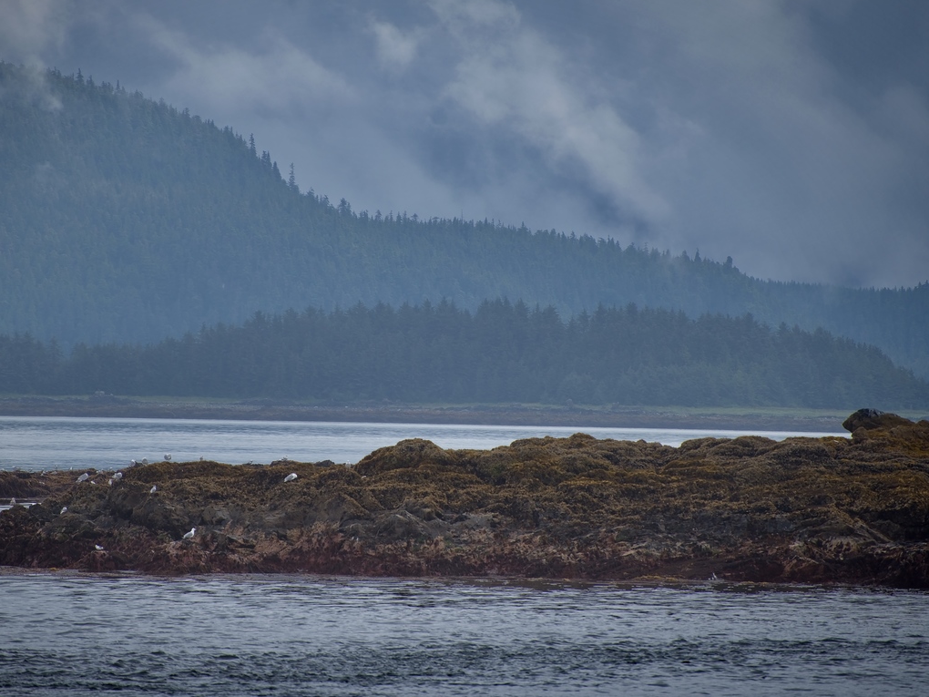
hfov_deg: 5.5
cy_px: 339
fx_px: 9715
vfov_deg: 4.1
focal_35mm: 362
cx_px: 390
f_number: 5.6
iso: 125
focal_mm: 300
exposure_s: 1/640
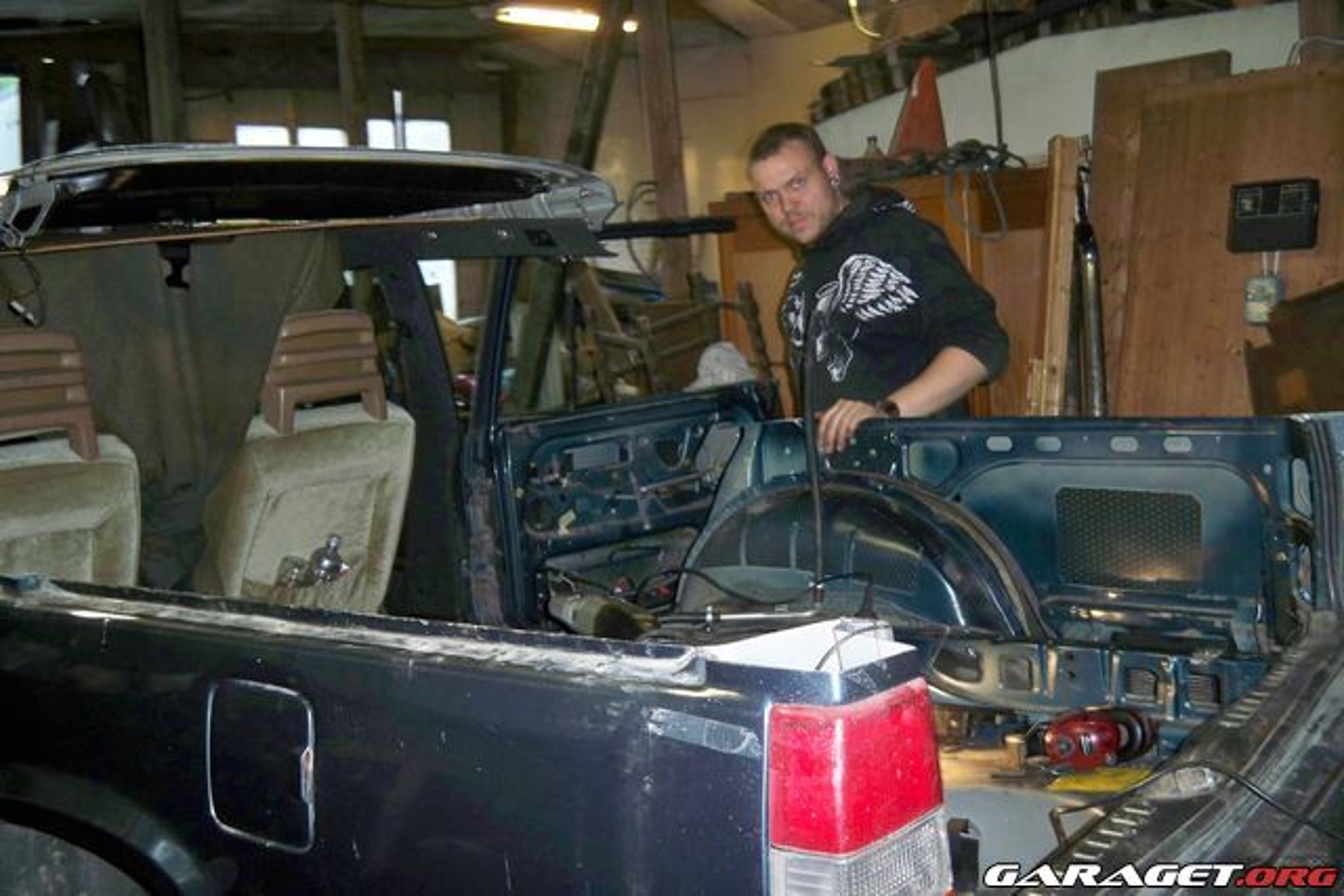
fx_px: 1382
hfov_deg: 51.9
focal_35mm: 37
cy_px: 448
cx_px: 672
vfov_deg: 36.0
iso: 200
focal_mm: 7.9
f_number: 3.1
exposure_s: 1/30
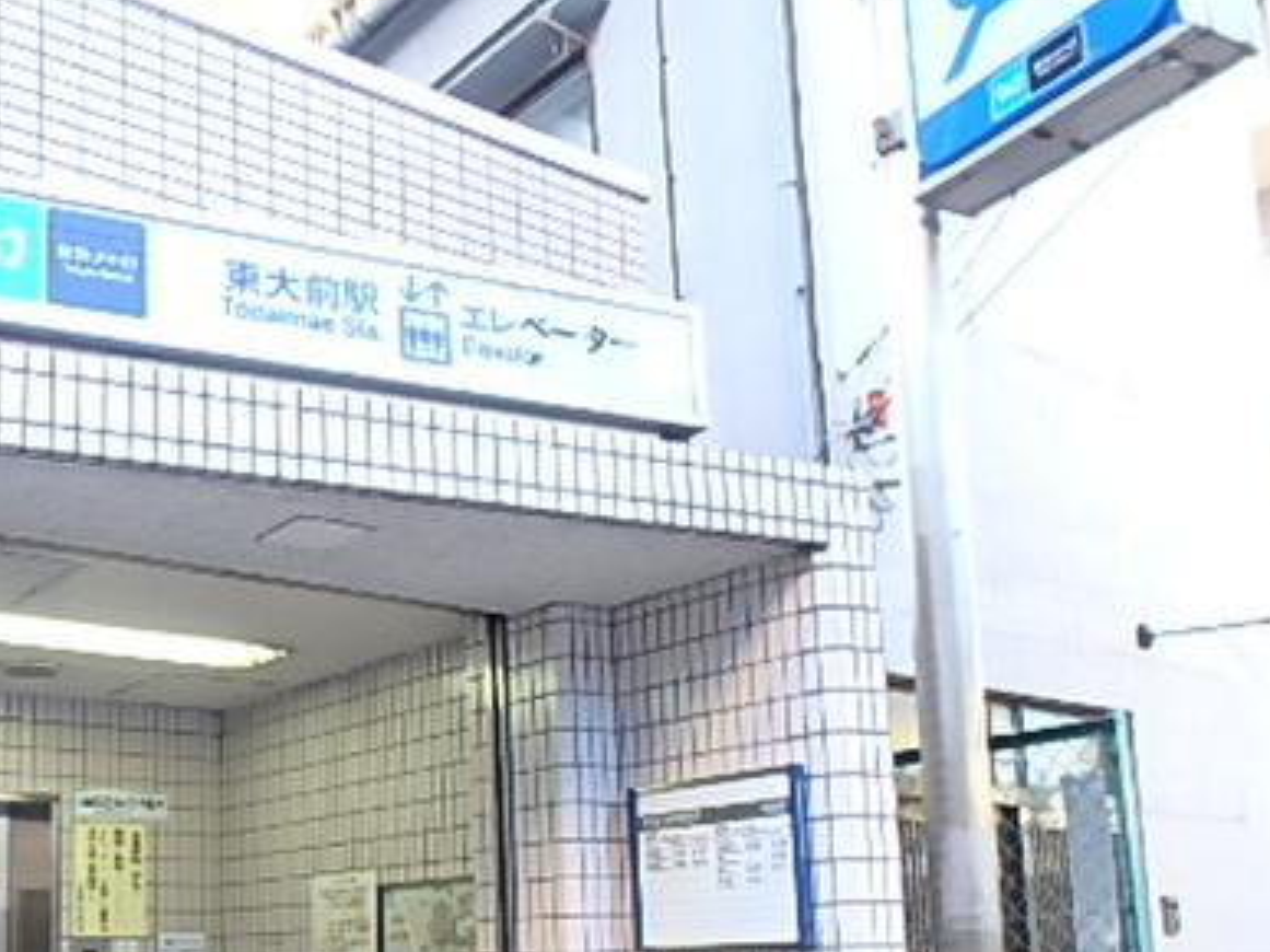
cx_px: 345
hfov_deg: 47.5
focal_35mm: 38
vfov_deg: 35.7
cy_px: 835
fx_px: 1394
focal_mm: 3.7
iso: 200
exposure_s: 1/50
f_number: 3.5
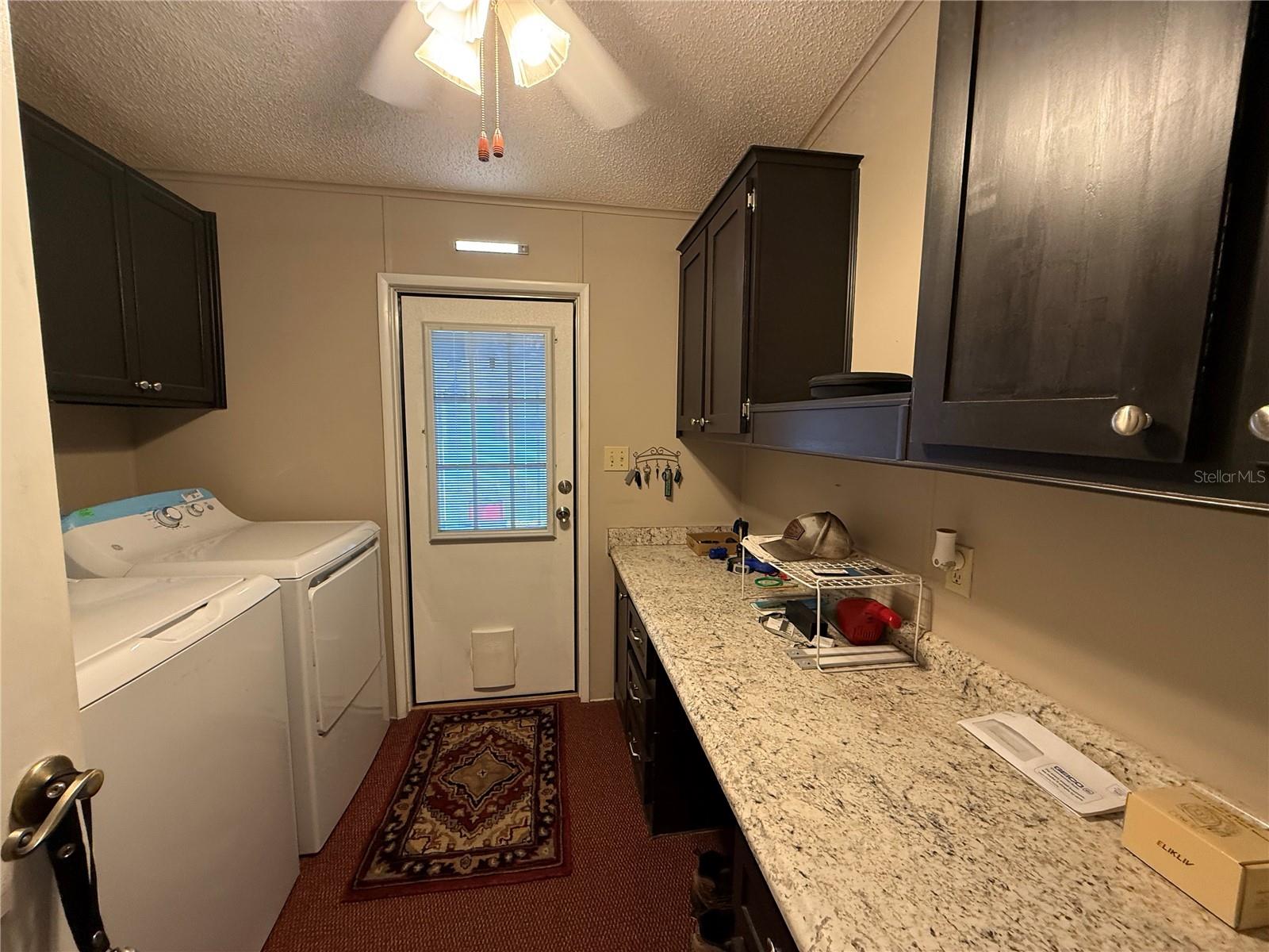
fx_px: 513
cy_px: 476
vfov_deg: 85.7
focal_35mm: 14
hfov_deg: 102.1
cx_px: 634
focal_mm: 2.22
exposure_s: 1/60
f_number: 2.2
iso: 250
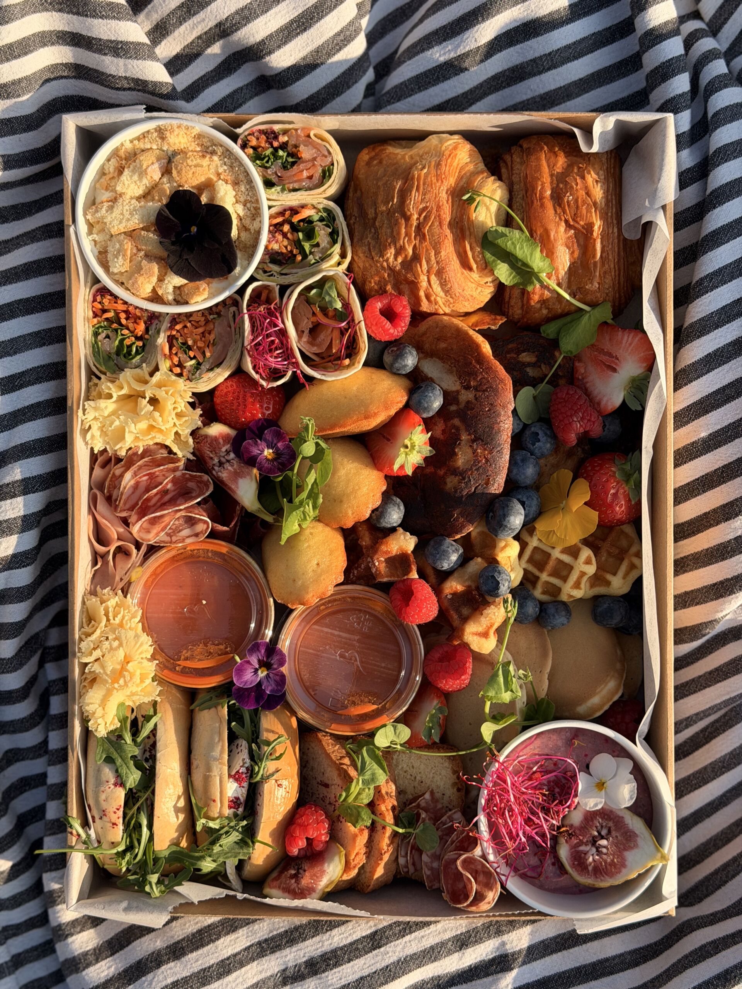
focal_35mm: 48
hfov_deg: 30.3
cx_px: 371
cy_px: 494
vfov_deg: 39.7
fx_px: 1372
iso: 64
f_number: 1.78
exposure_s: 1/2208
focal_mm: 6.76
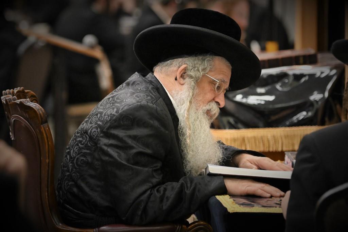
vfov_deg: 6.3
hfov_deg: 9.5
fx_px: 2097
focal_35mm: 217
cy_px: 116
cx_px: 174
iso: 3200
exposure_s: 1/640
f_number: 2.8
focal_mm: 145
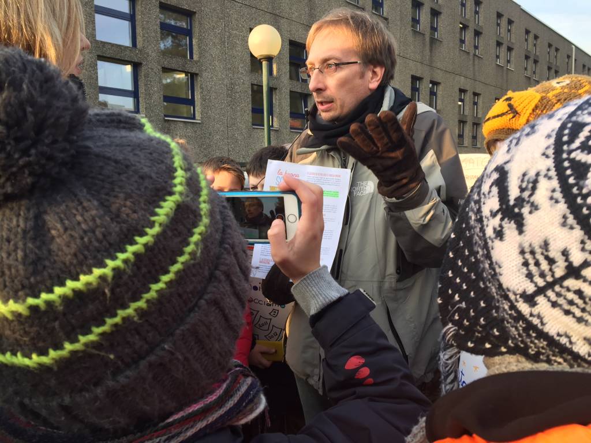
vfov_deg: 48.2
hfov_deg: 61.7
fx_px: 495
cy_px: 222
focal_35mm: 29
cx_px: 296
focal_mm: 4.15
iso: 32
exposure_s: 1/114
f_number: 2.2
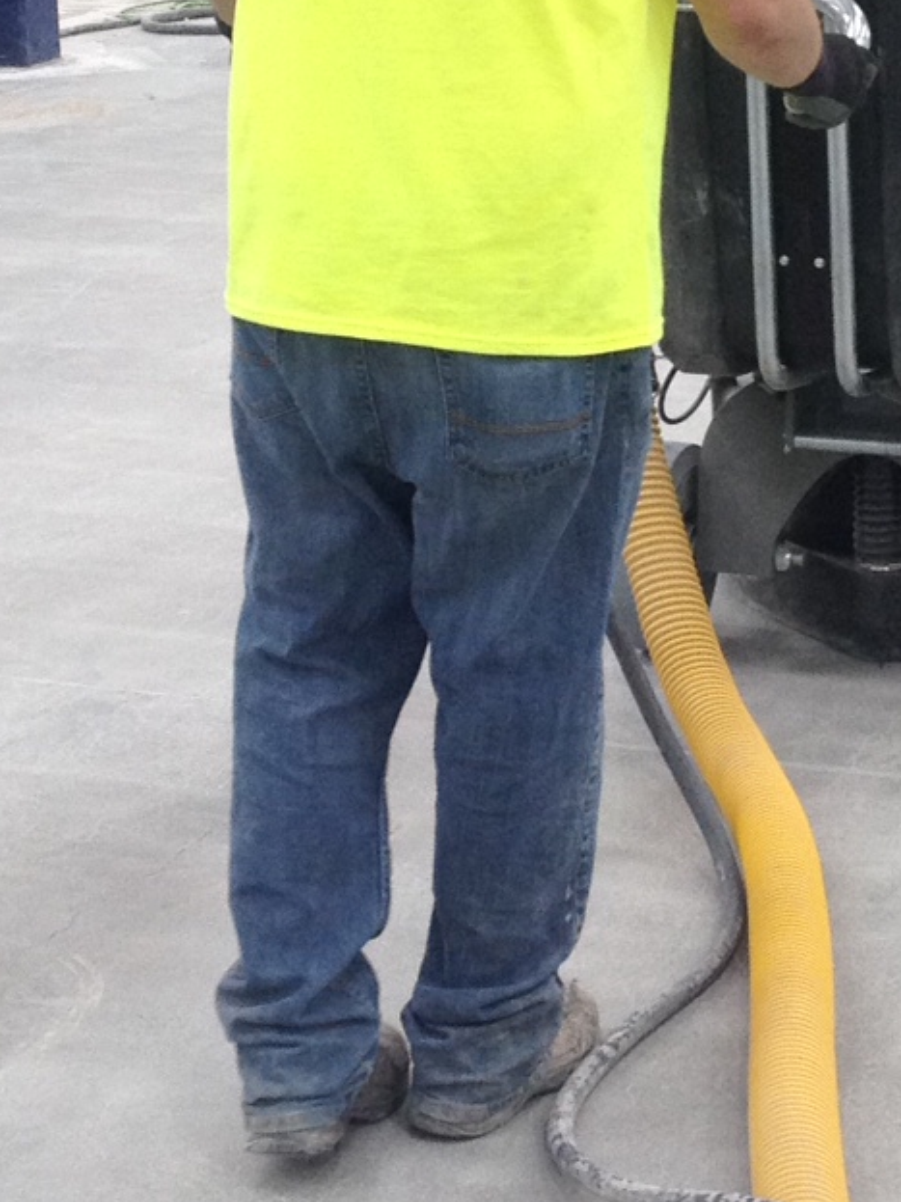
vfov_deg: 17.1
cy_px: 405
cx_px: 700
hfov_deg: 12.8
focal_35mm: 115
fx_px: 3992
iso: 100
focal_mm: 4.28
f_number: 2.4
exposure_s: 1/120
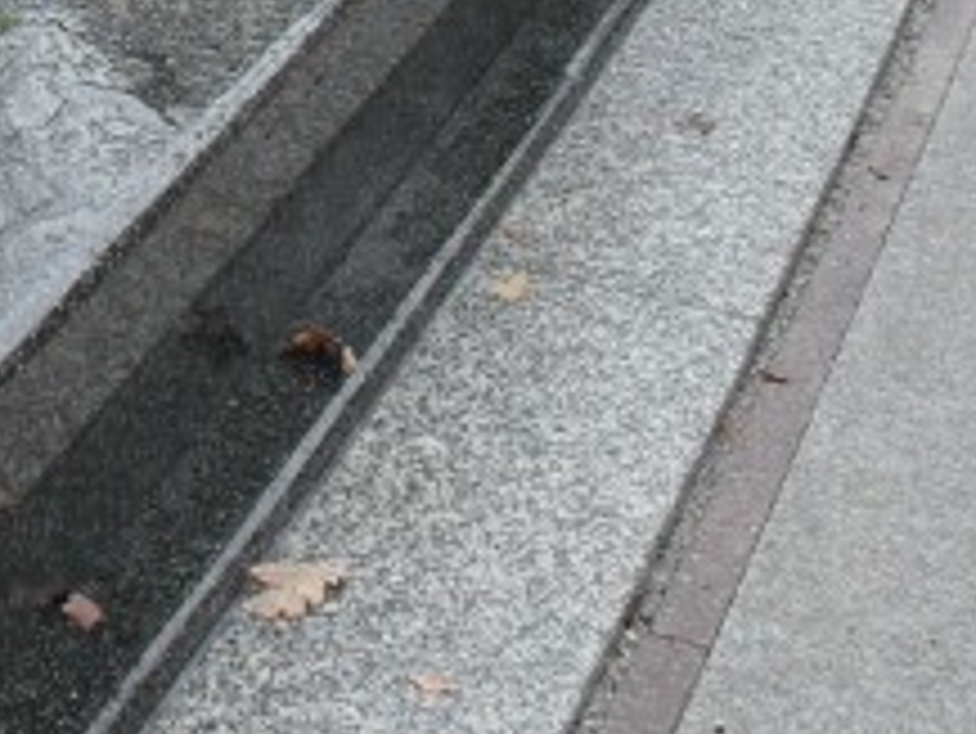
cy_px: -117
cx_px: -220
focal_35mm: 103
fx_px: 2906
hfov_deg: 18.0
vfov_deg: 14.0
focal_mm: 6.3
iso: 100
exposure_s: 1/90
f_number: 3.2
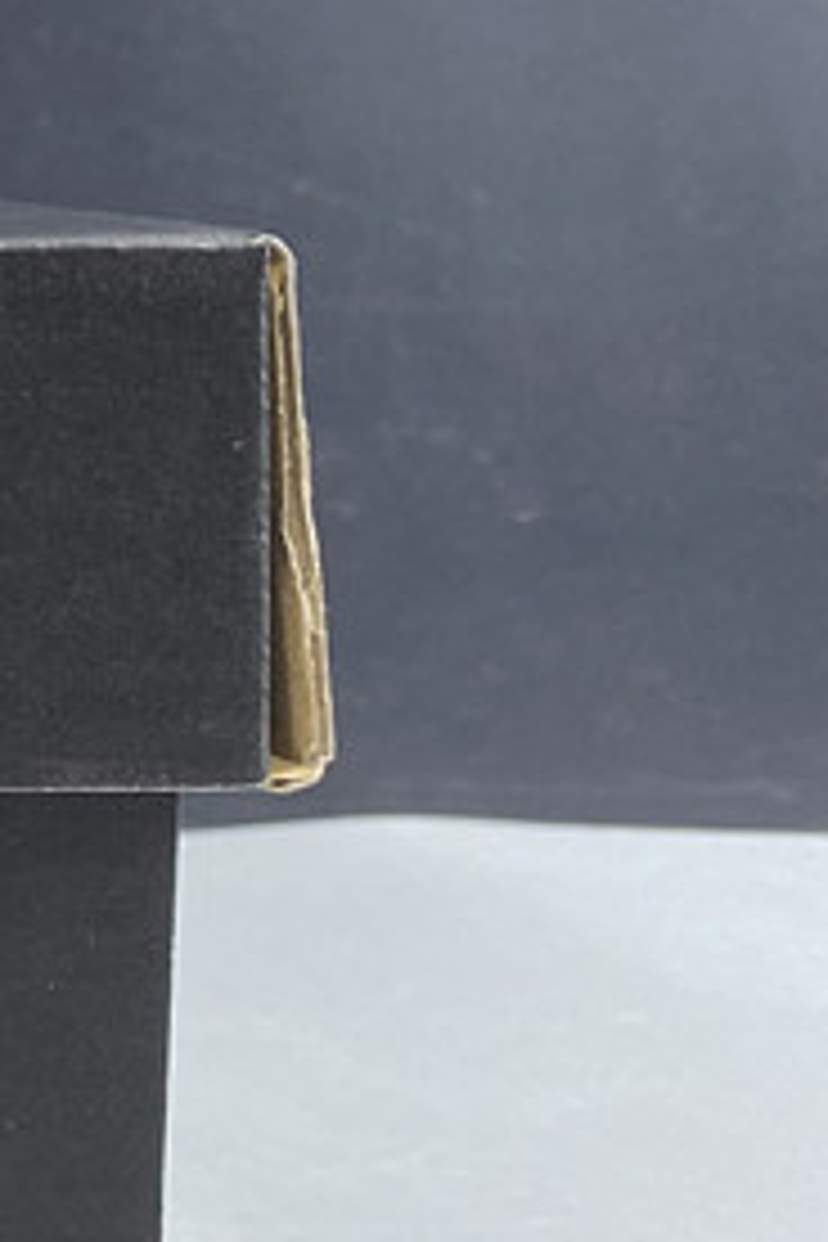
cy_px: 194
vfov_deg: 20.5
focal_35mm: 98
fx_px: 3381
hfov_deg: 11.0
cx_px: -1350
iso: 100
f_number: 1.8
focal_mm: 4.25
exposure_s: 1/50
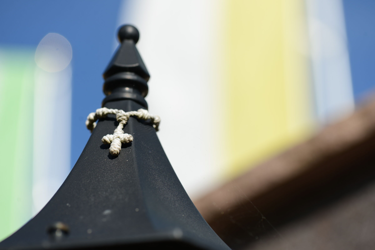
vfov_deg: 13.1
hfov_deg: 19.4
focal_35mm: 105
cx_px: 188
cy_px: 125
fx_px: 1094
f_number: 6.3
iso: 100
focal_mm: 105
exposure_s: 1/640
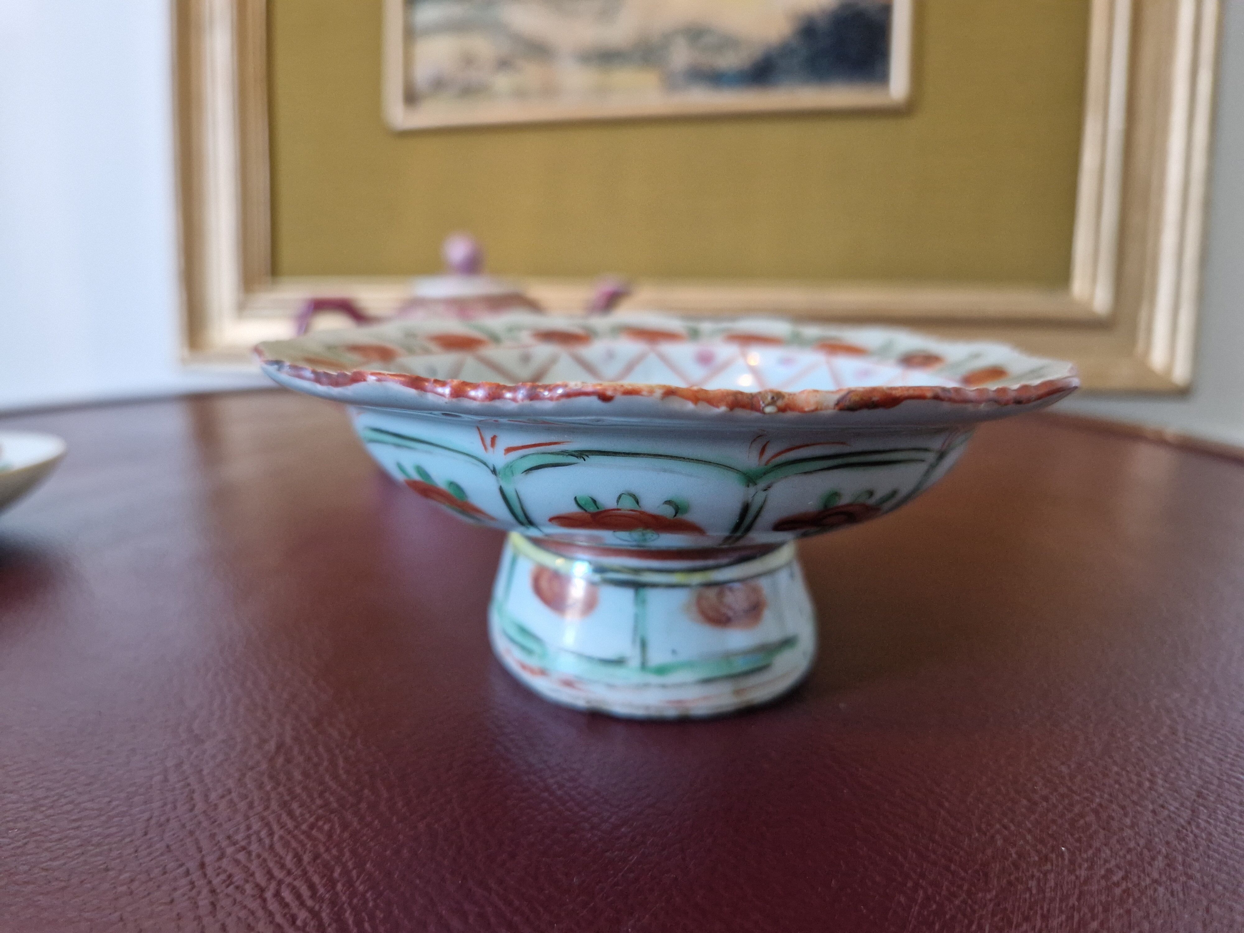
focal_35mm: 23
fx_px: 827
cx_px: 622
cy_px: 466
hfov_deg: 73.9
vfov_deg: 58.9
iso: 80
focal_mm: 5.4
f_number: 1.8
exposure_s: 1/100
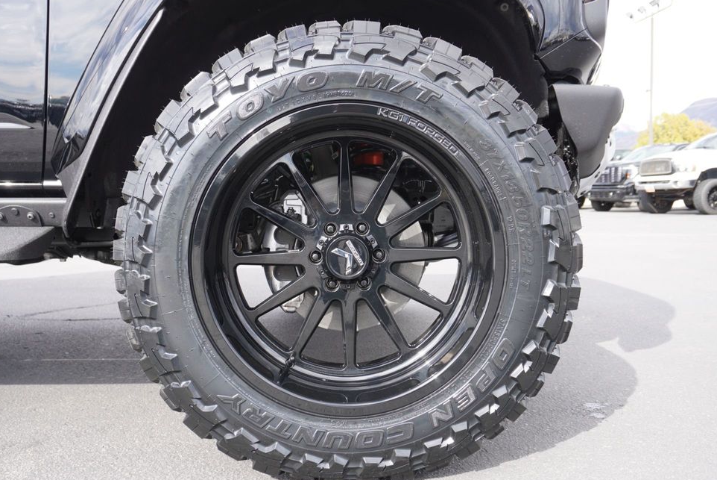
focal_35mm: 34
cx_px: 337
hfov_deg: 56.4
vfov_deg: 39.4
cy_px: 249
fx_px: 668
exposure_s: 1/100
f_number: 5
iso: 100
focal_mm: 21
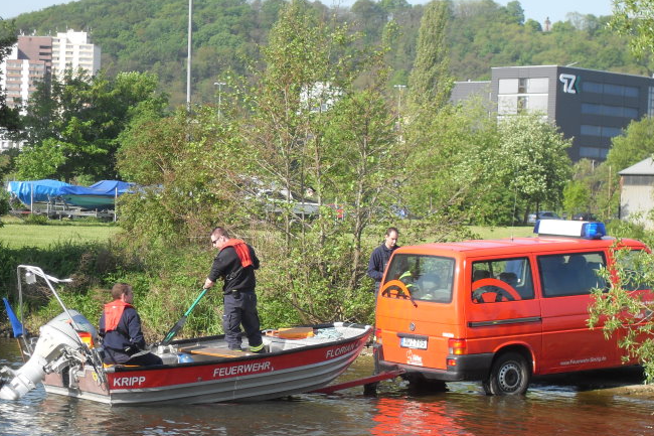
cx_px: 339
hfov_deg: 18.0
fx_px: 2070
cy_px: 298
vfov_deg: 12.0
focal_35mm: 114
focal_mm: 15.3
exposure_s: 1/250
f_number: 4.8
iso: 80
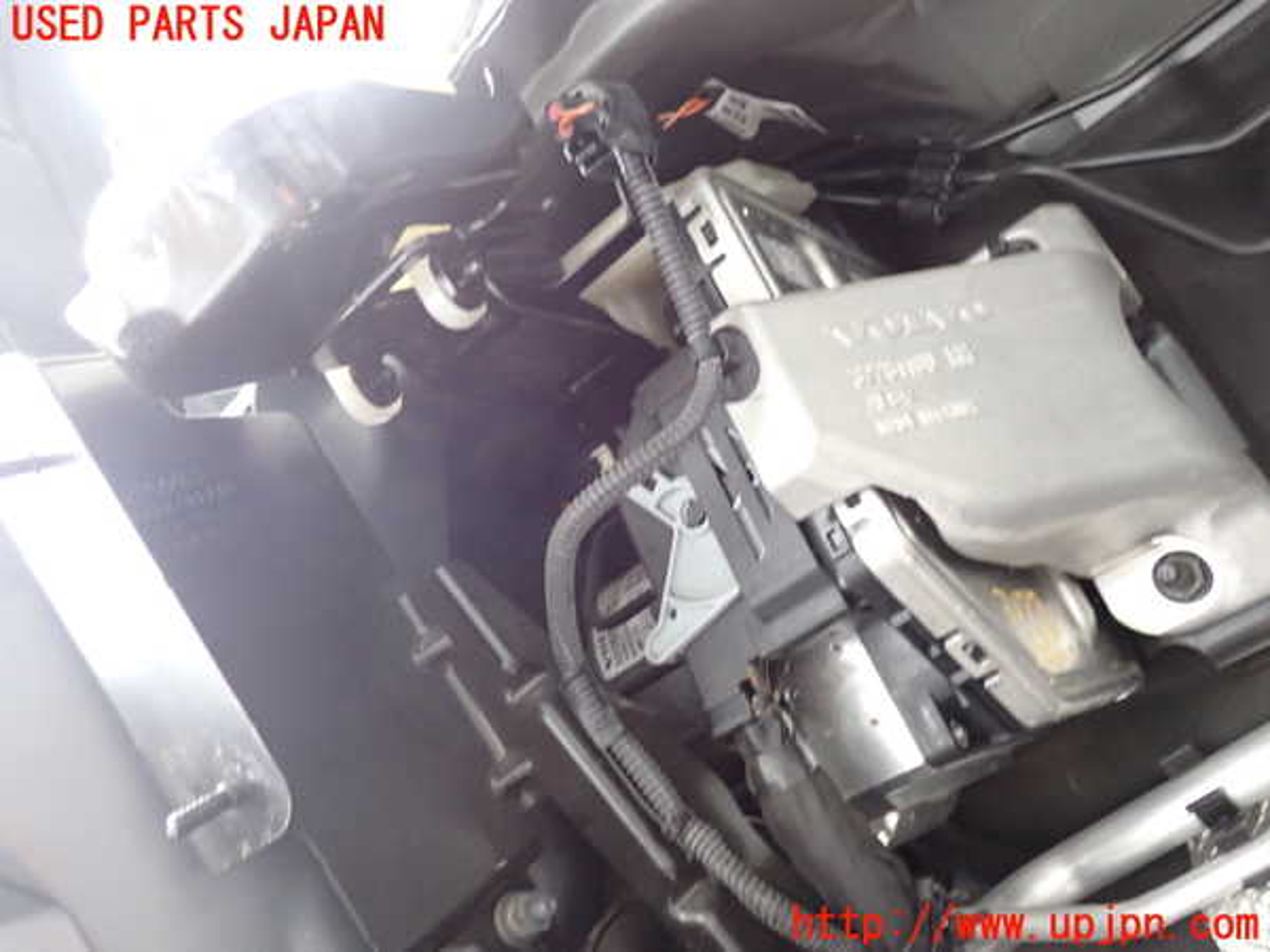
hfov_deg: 60.0
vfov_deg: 46.8
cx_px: 635
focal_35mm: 30
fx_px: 1101
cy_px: 476
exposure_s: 1/30
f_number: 2.3
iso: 400
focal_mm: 5.4
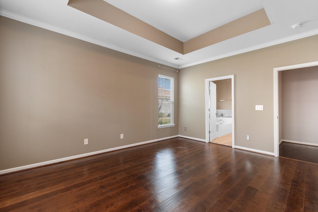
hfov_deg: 100.4
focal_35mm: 15
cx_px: 159
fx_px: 132
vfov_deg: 77.3
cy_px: 106
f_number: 4.5
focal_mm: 10
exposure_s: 1
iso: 100
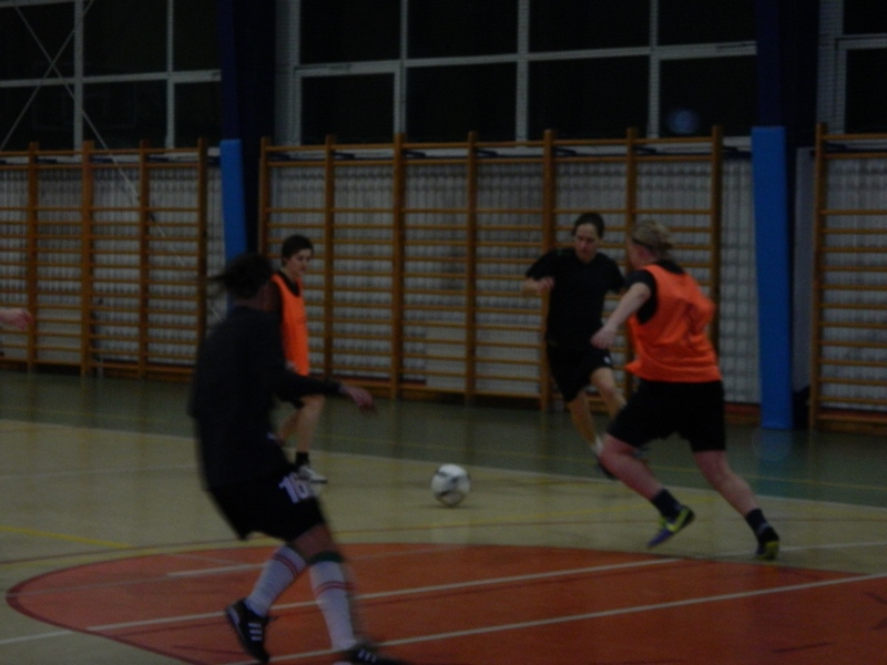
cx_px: 444
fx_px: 2639
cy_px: 332
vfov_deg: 14.4
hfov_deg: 19.1
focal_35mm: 103
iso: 400
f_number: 4.5
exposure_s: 1/60
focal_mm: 18.6
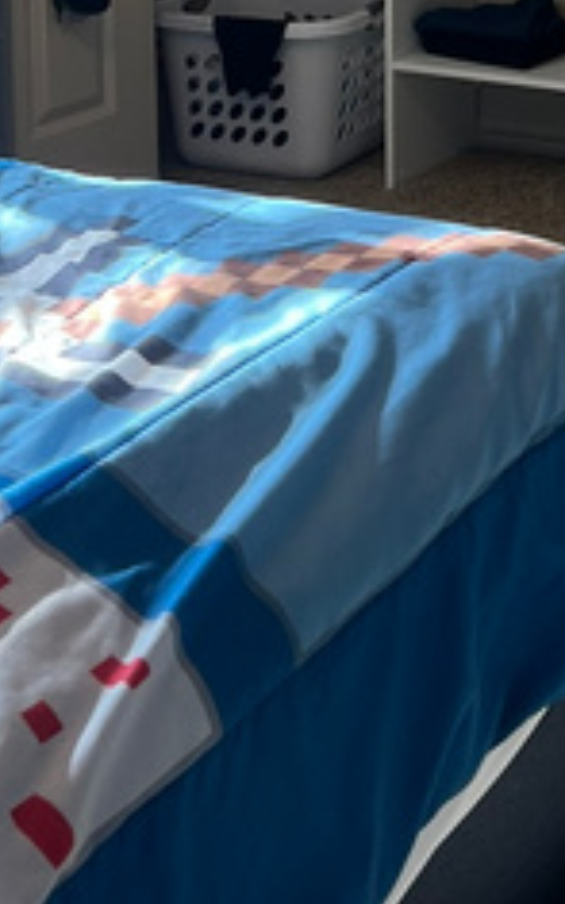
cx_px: 550
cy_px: -204
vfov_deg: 21.3
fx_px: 2216
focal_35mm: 90
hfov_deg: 14.3
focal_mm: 5.7
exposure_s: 1/133
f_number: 1.5
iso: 64
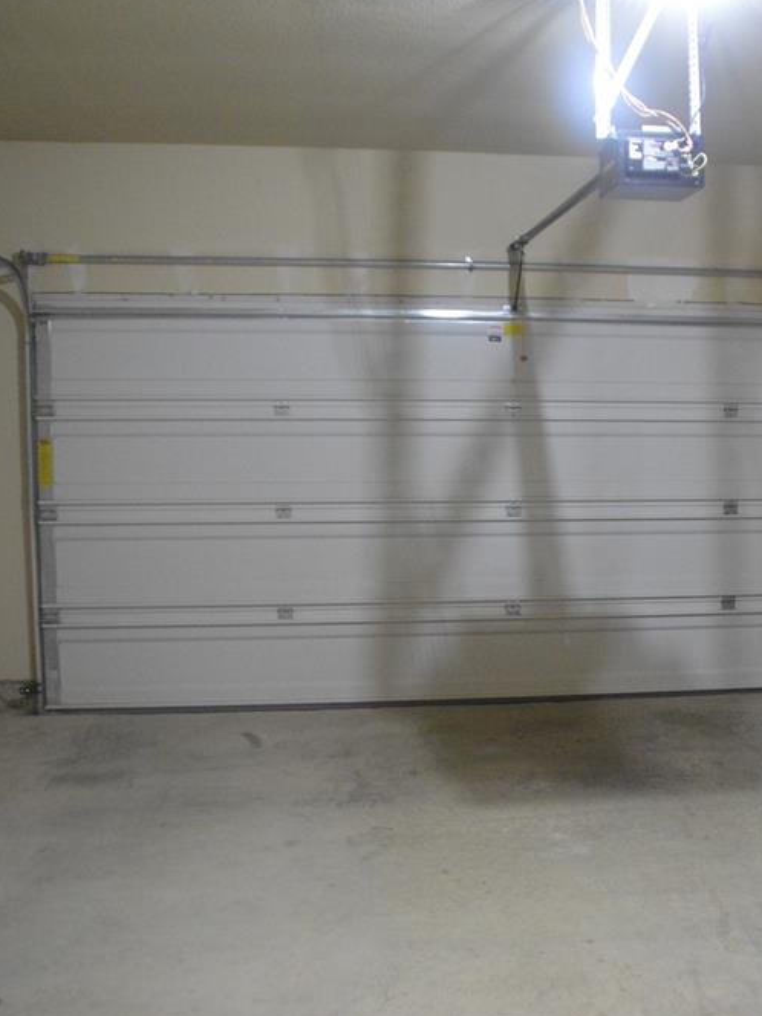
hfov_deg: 35.1
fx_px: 1174
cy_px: 503
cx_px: 583
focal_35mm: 40
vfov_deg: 46.8
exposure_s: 1/60
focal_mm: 18
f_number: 4
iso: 3200
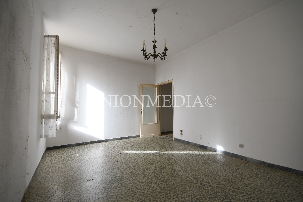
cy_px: 101
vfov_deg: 77.3
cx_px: 152
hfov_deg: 100.4
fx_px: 126
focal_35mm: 15
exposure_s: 1/20
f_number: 7.1
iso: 125
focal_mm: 10
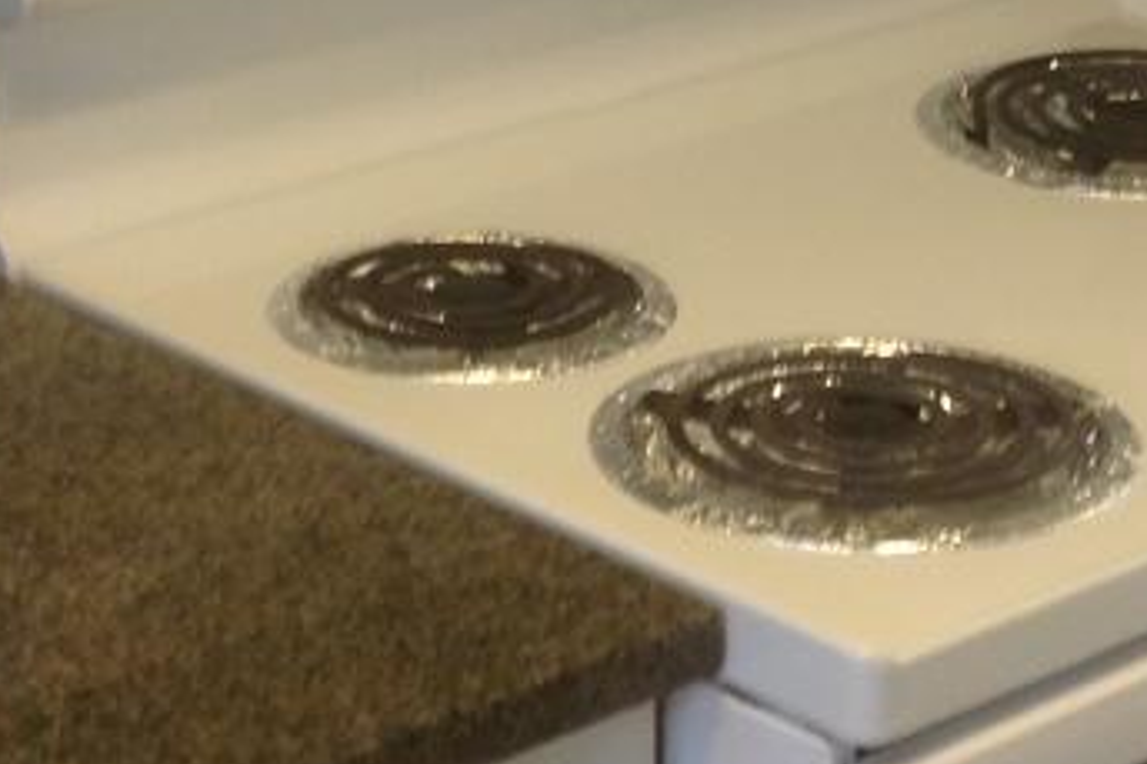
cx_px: 784
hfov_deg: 14.9
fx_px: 4363
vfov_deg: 9.9
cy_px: 30
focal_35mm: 137
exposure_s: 1/15
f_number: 2.4
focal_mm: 4.28
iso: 50
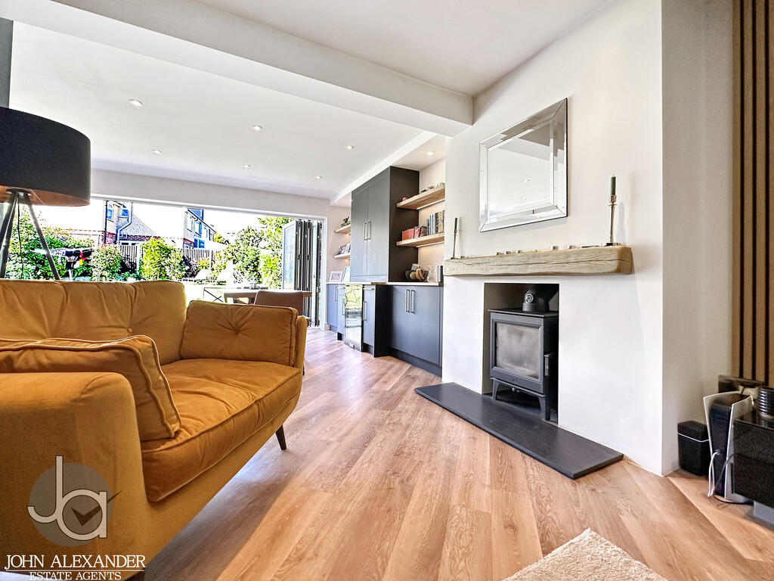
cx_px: 387
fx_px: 313
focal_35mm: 14
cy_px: 290
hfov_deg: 102.1
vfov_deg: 85.7
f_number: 2.2
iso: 160
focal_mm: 2.22
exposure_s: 1/84
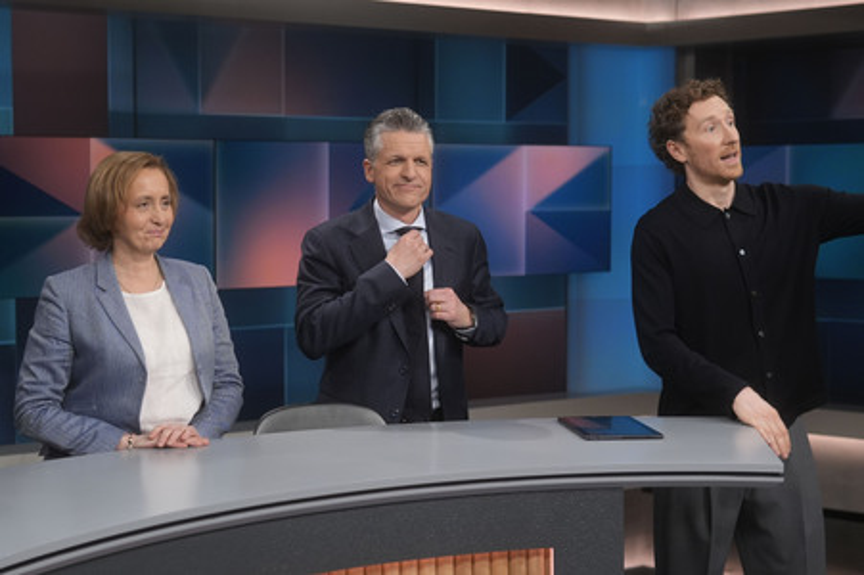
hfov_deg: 43.6
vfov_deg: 29.8
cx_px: 432
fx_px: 1079
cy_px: 288
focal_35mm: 45
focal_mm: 30
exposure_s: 1/320
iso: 640
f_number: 2.2
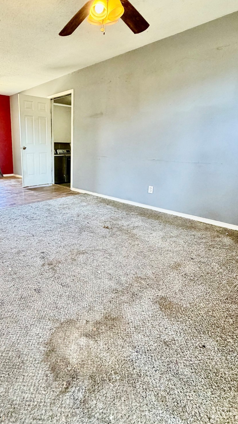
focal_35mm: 20
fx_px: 224
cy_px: 202
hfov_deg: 53.7
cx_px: 64
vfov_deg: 86.6
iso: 400
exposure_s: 1/60
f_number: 2.2
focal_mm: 2.22
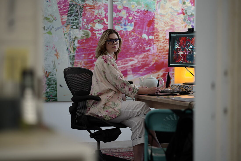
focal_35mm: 90
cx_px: 120
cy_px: 80
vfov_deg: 15.2
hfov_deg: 22.6
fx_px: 602
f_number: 2
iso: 200
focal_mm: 90
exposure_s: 1/125
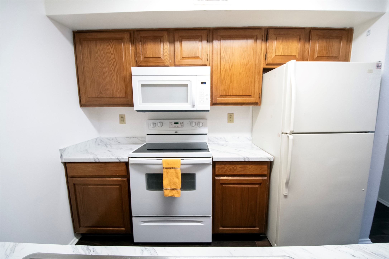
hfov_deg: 100.4
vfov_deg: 77.3
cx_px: 194
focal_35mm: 15
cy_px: 130
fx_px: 162
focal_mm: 10
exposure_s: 1/160
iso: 3200
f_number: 4.5
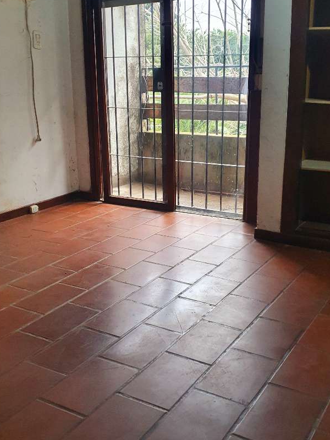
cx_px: 169
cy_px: 207
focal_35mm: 39
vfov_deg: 47.8
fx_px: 496
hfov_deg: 36.8
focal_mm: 4.32
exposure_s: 1/100
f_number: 1.5
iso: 250
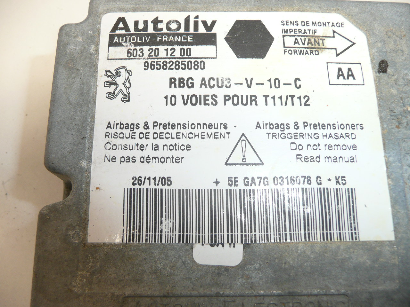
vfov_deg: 49.7
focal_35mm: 28
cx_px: 205
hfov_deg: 63.4
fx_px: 332
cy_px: 154
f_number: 3.3
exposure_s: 1/40
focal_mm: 4.6
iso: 100
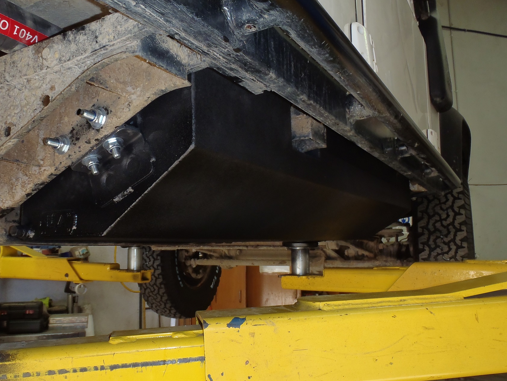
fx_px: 469
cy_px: 188
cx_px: 223
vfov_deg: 44.2
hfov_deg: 56.7
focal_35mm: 32
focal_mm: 5
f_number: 3.9
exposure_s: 1/30
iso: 100
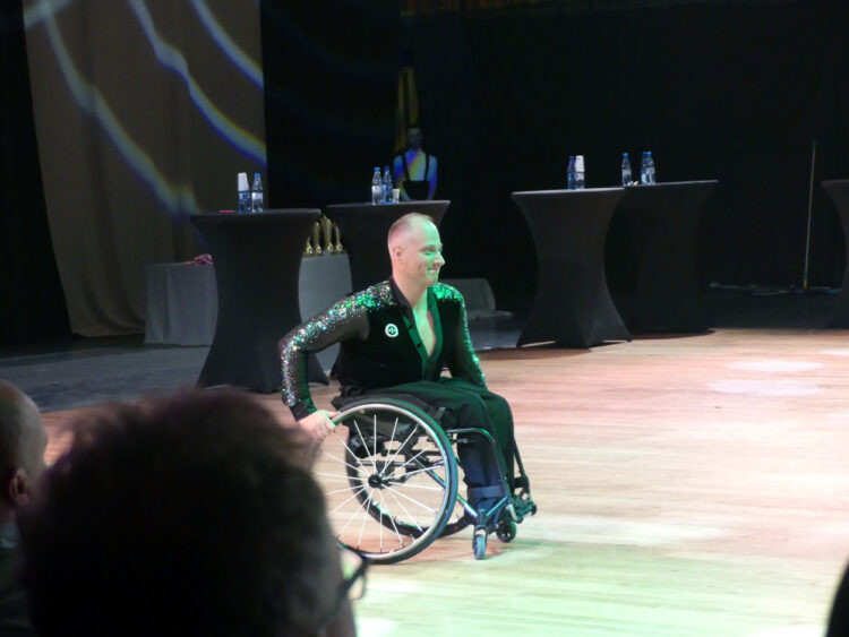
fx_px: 2625
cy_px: 318
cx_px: 424
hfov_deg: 18.4
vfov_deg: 13.8
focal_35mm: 107
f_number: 2.8
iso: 800
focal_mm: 19.2
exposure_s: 1/80
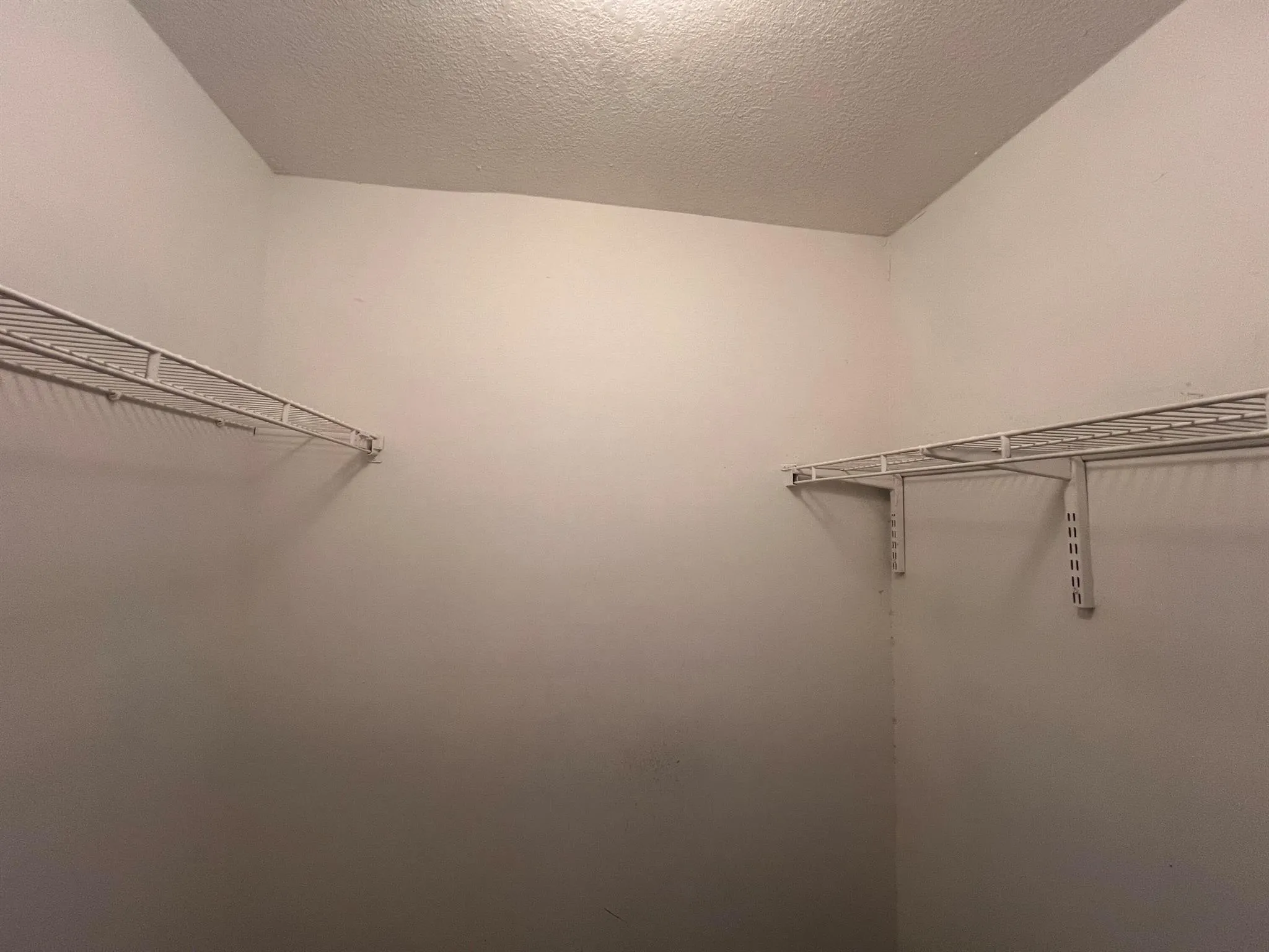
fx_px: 477
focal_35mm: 13
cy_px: 476
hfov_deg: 106.2
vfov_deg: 89.9
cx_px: 634
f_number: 1.8
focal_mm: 1.57
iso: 160
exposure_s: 1/60
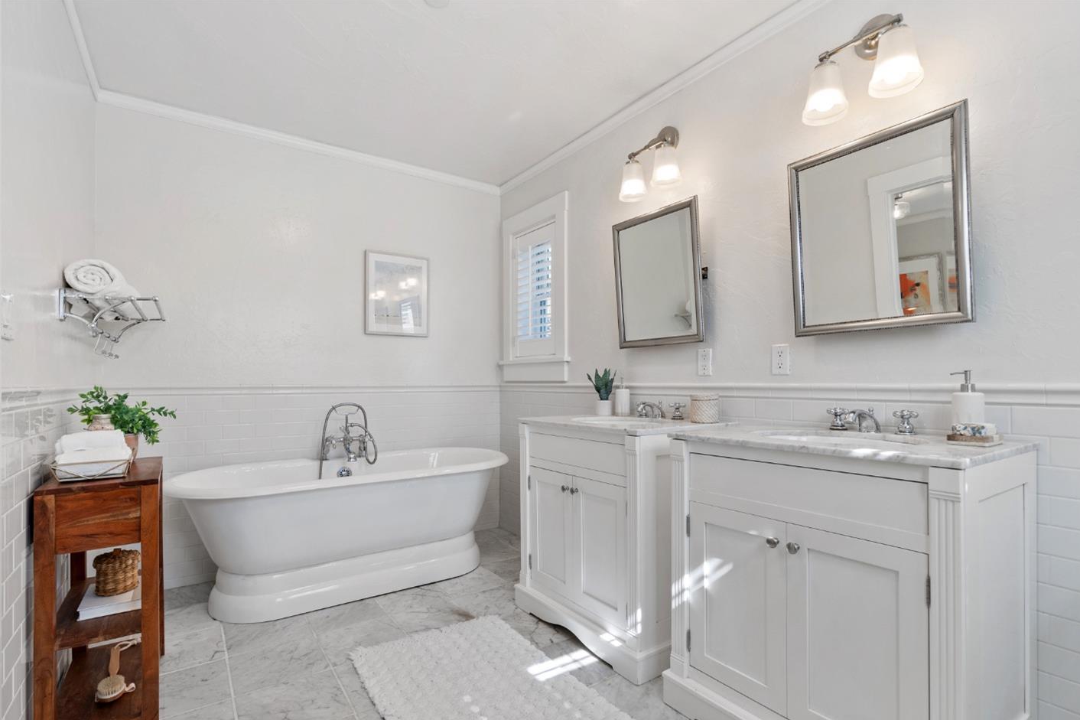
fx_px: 510
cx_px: 537
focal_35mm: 17
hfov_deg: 93.3
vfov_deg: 70.4
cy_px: 381
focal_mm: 16
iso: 400
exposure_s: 1/8
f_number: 8
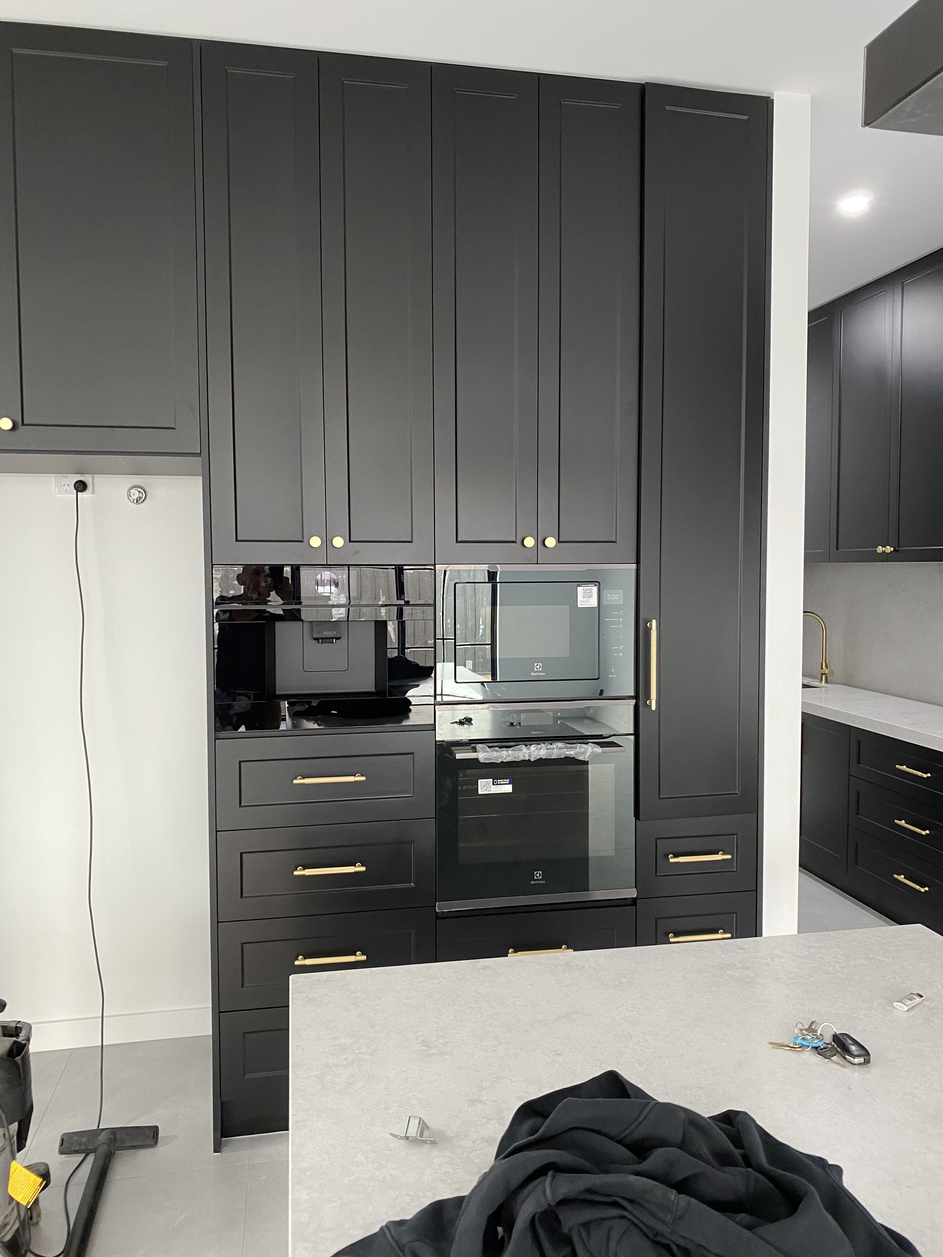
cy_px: 628
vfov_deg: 67.3
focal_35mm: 26
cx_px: 472
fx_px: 944
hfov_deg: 53.1
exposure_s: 1/50
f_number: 1.8
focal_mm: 4.25
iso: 160
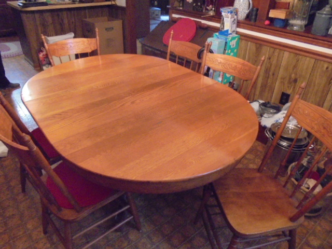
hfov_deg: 67.3
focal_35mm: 26
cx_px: 166
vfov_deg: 53.1
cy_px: 124
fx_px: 249
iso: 800
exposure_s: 1/8
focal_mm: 4.6
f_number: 3.5
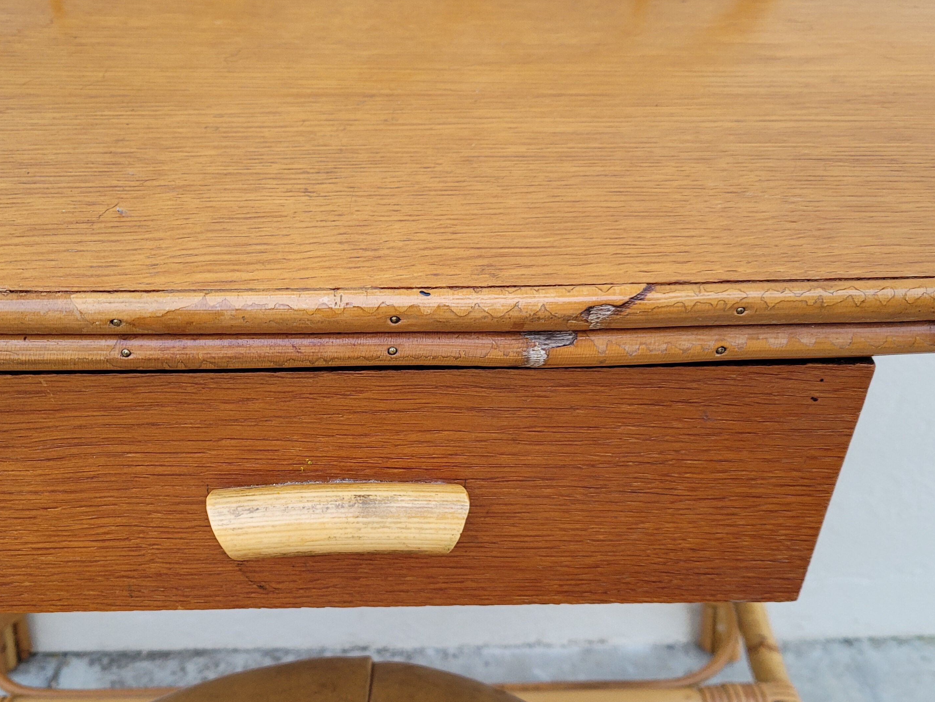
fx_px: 999
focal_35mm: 37
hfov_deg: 49.7
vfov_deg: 38.6
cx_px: 363
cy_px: 394
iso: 160
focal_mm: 5.4
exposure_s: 1/100
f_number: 1.8
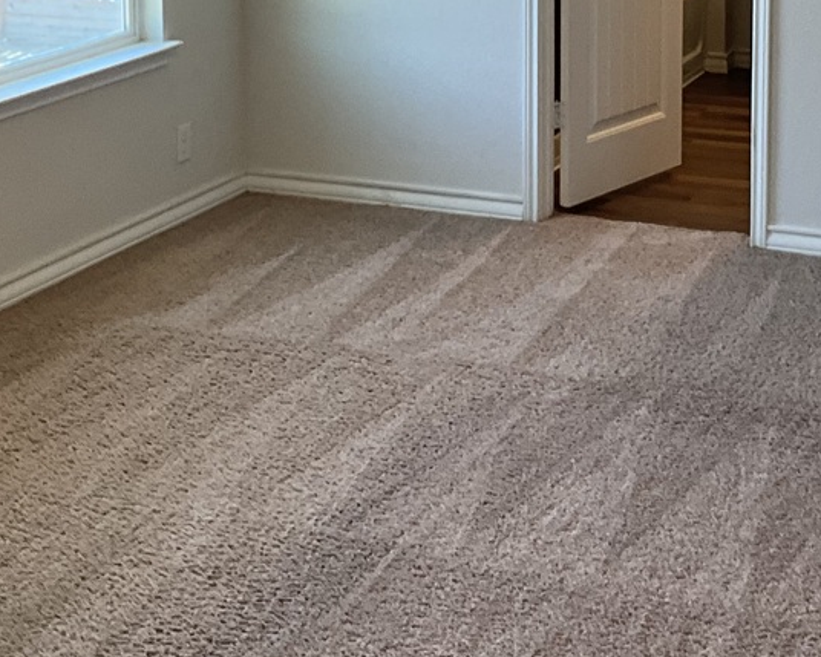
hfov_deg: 24.9
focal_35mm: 76
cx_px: 581
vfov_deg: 19.2
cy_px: -92
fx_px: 1847
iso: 50
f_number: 1.8
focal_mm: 3
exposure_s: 1/60
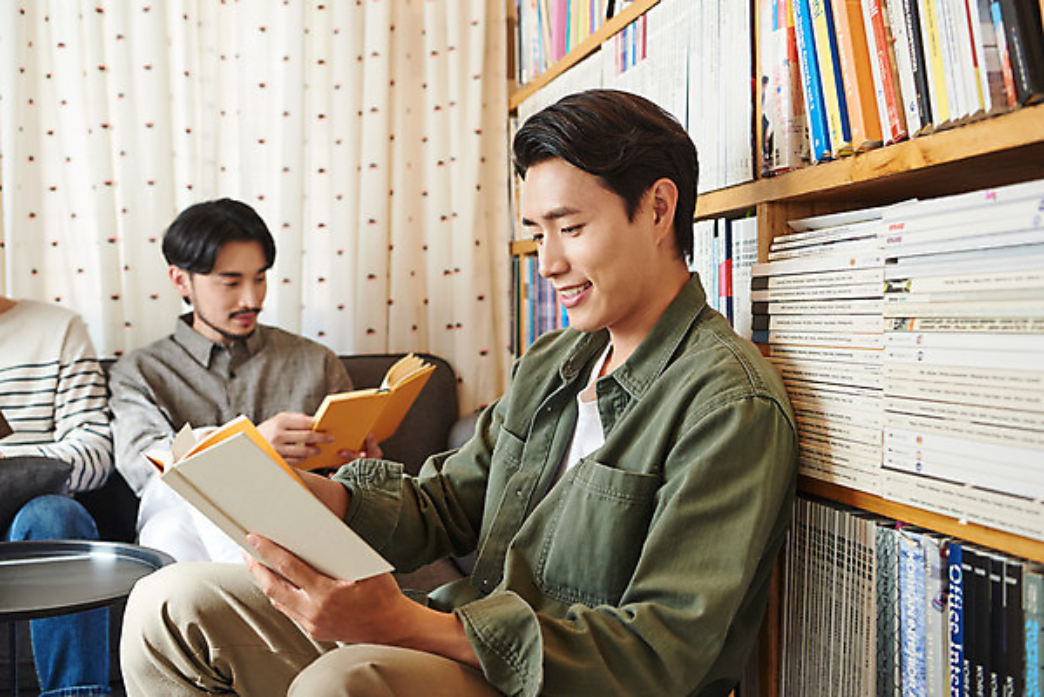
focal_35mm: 44
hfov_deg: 44.5
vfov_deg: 30.5
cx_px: 522
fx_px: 1277
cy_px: 348
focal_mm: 44
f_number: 4
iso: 500
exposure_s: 1/80
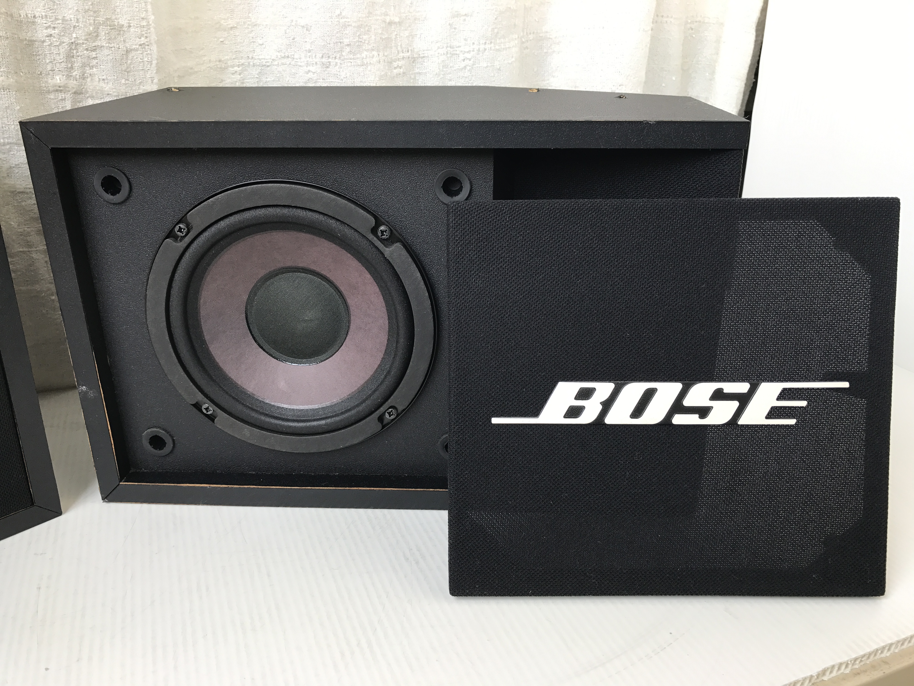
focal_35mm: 28
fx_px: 739
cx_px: 457
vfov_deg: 49.7
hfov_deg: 63.4
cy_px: 343
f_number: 1.8
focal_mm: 3.99
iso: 20
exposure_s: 1/60
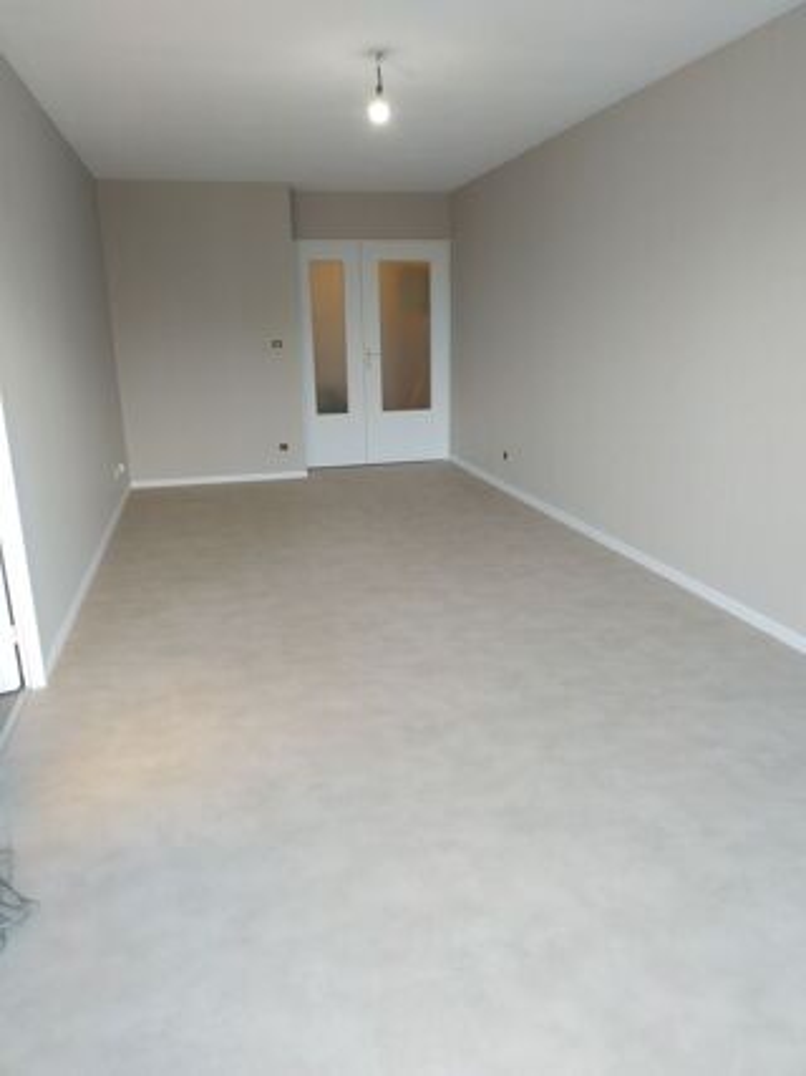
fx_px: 745
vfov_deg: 71.6
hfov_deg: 56.8
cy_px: 538
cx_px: 403
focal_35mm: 24
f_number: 1.9
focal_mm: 3.94
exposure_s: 1/50
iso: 160
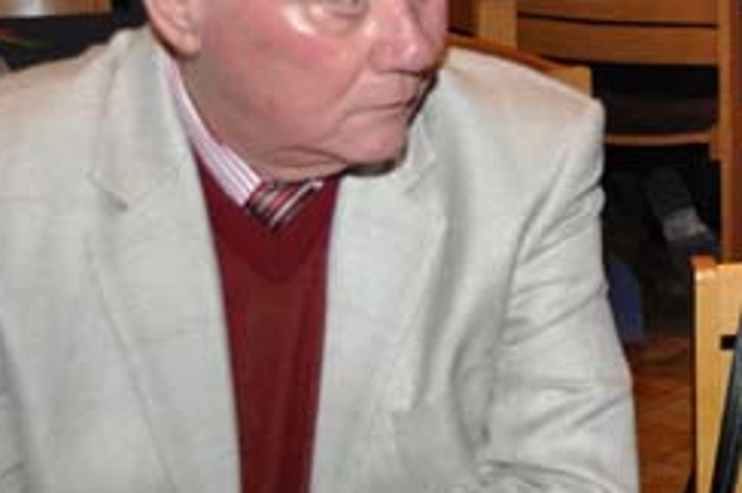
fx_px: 2635
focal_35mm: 128
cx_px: 1174
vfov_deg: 10.7
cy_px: 148
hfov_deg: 14.7
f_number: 4
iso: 800
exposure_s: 1/60
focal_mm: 26
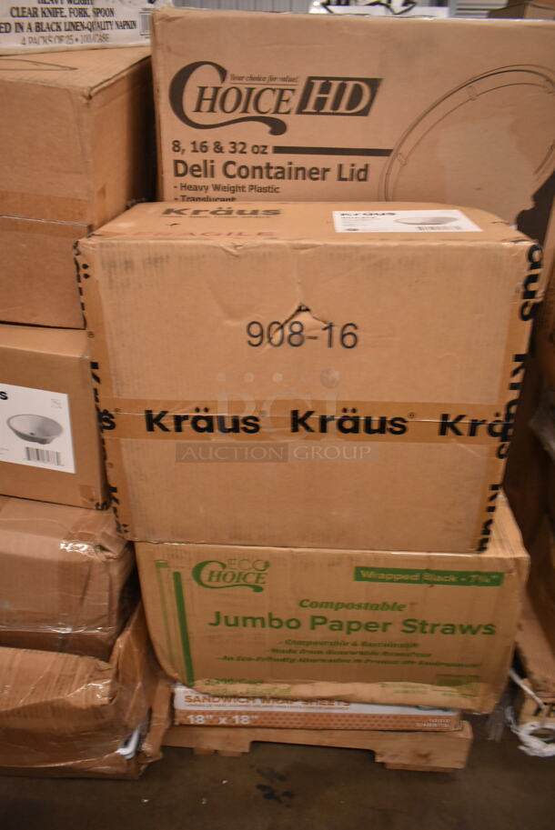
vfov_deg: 67.3
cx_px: 278
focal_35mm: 27
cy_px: 415
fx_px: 623
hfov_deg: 48.0
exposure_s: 1/125
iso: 1800
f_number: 3.5
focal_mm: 18
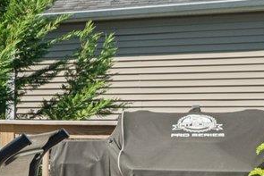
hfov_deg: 12.9
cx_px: -381
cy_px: 122
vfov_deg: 11.6
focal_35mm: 118
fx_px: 866
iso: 250
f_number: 9
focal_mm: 17
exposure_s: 1/250
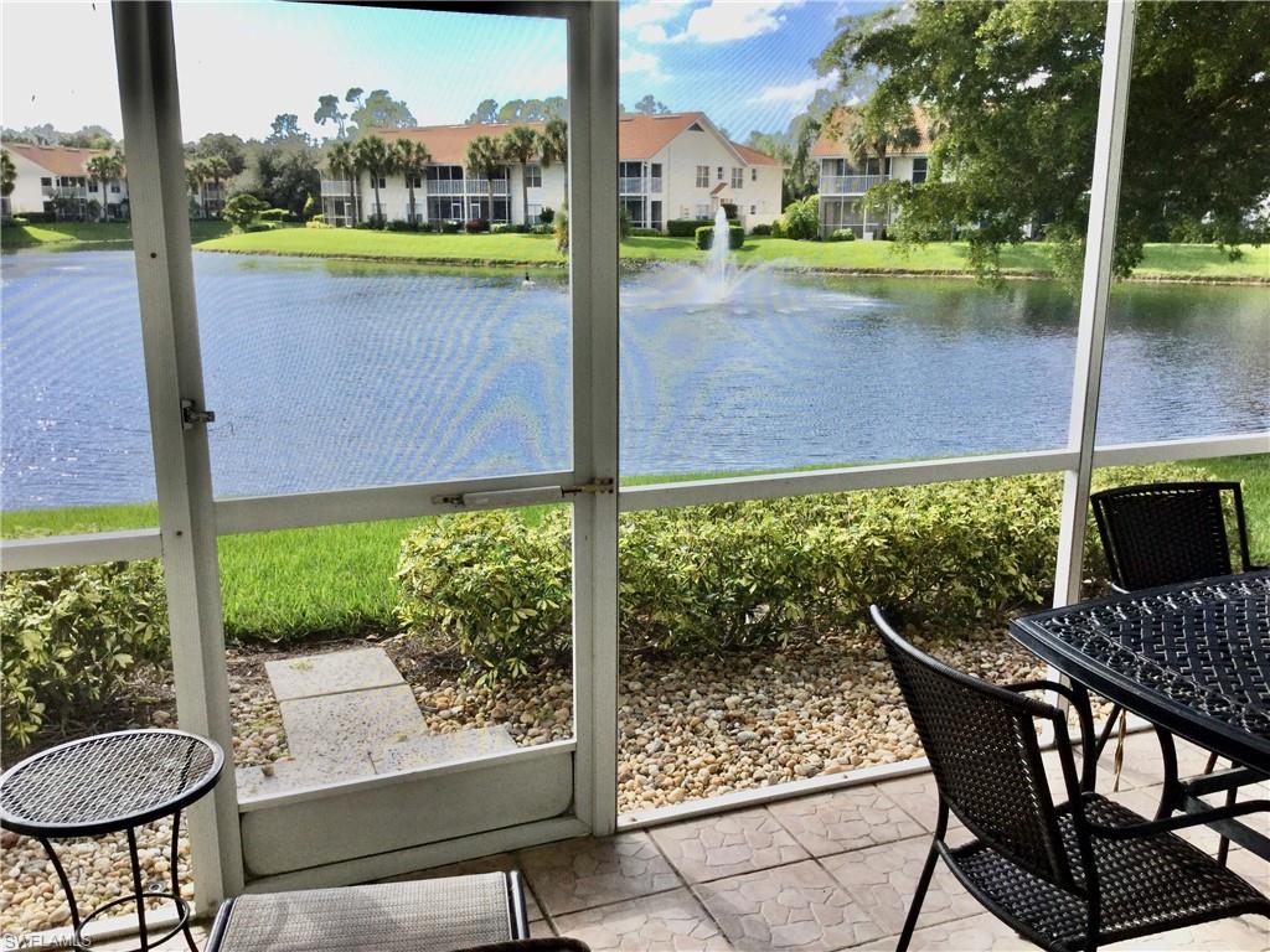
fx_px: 1137
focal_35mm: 31
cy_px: 476
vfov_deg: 45.4
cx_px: 635
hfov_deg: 58.4
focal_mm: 3.3
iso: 25
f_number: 2.4
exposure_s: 1/673
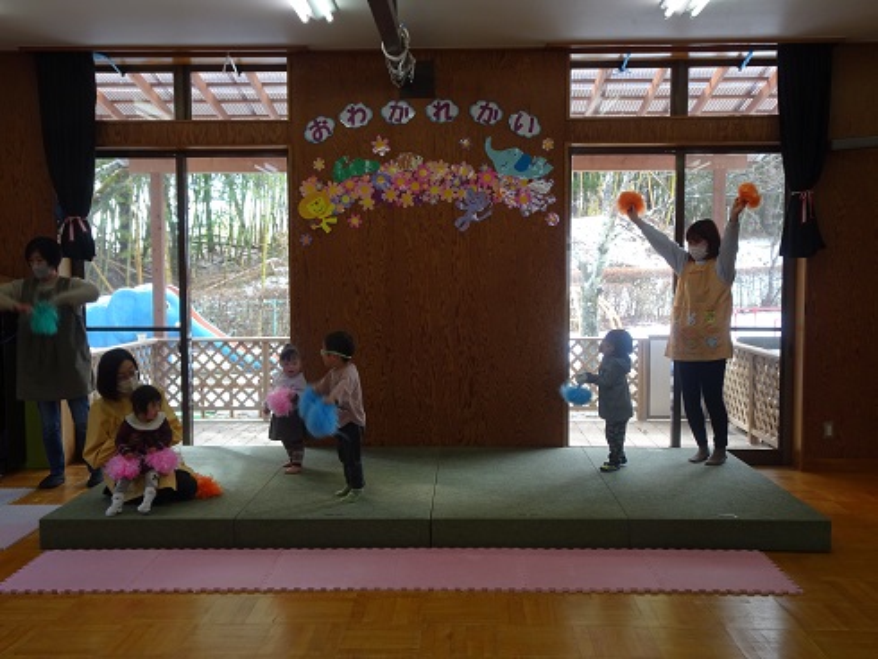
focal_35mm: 35
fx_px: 888
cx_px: 439
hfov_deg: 52.6
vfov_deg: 40.7
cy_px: 330
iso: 80
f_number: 4
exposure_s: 1/50
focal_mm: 5.98
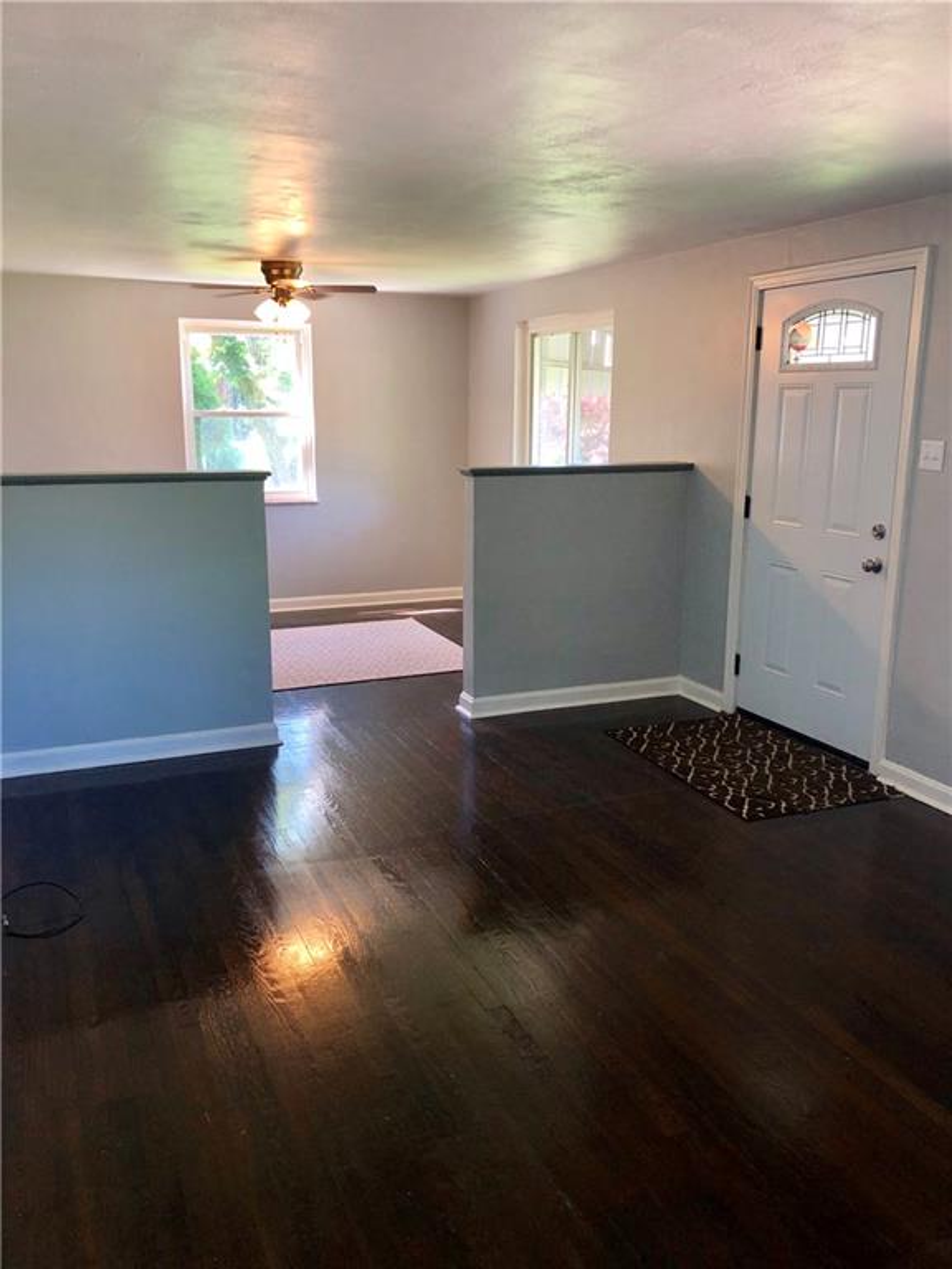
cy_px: 634
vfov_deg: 63.4
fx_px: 1027
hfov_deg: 49.7
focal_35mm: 28
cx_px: 476
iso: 25
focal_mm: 4
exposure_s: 1/30
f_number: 1.8
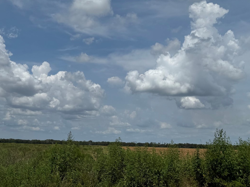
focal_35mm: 47
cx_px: 109
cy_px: 112
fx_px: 339
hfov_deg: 40.4
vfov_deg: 30.8
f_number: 1.78
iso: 80
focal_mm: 6.76
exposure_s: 1/12346
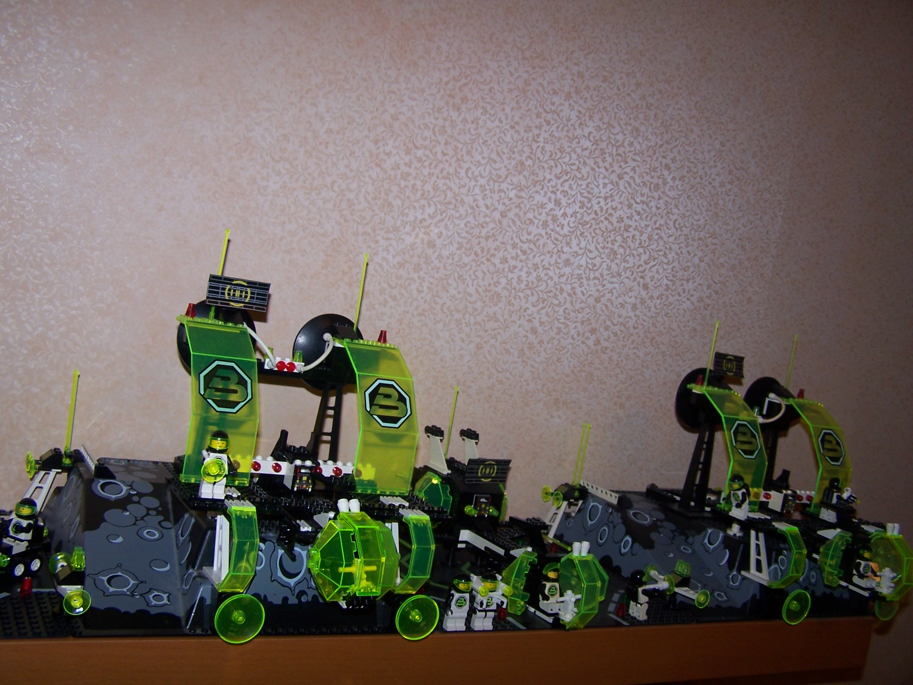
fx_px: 1002
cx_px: 456
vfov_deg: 37.7
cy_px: 342
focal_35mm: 38
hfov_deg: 49.0
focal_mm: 6.3
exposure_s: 1/60
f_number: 2.8
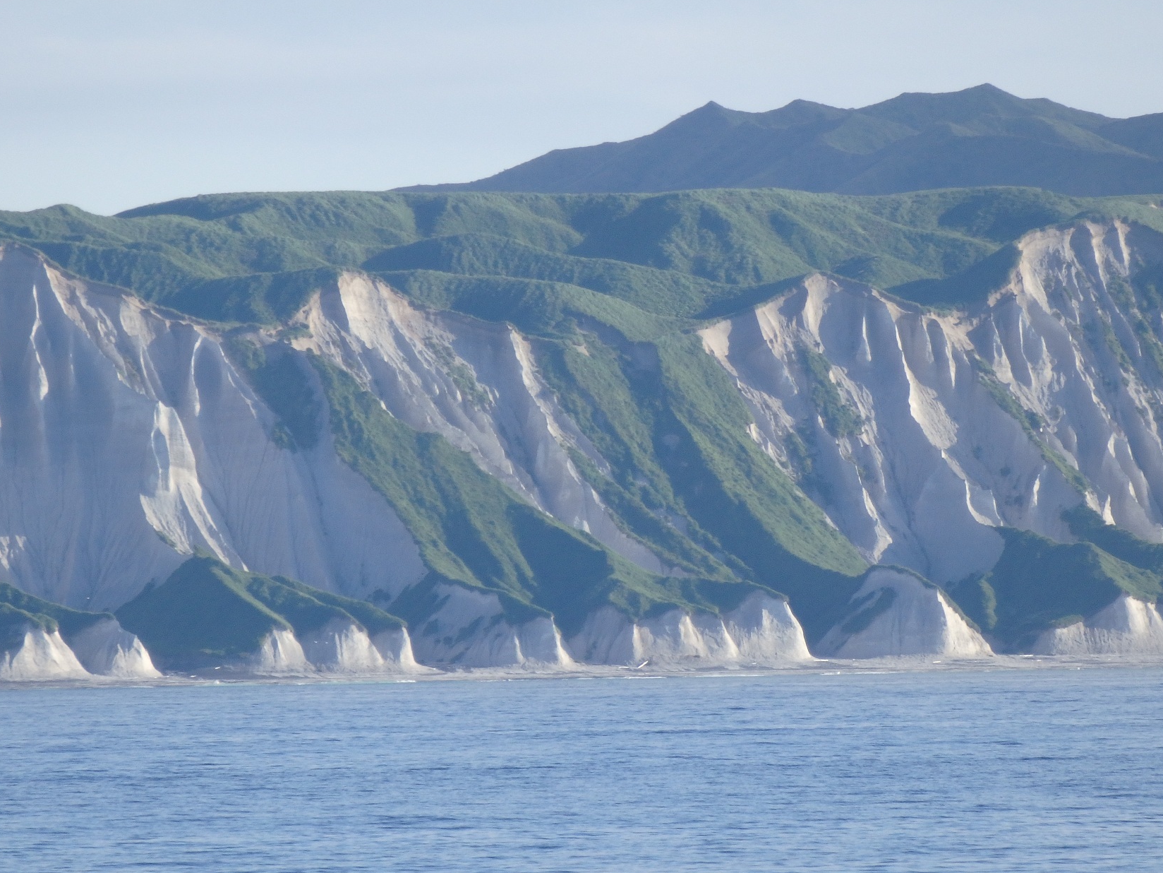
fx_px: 24459
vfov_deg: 2.0
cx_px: 471
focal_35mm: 728
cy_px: 451
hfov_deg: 2.7
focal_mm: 108
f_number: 6.9
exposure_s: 1/250
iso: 125
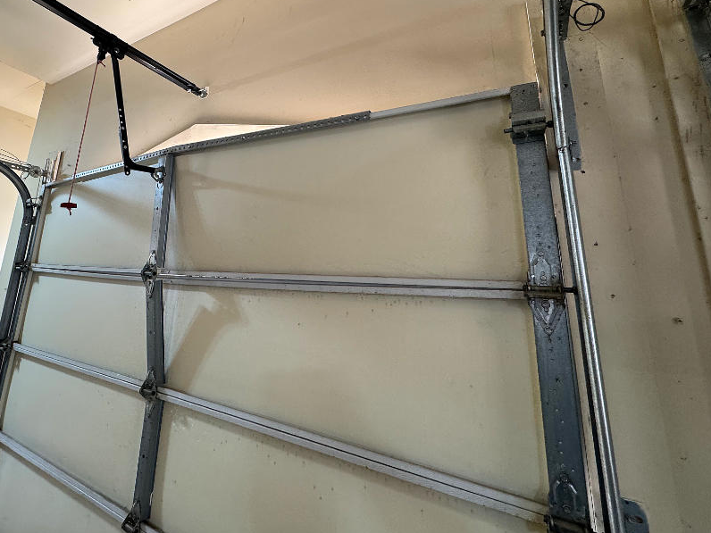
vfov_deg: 70.2
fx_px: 370
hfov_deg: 86.9
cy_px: 194
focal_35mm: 18
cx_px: 292
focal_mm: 2.2
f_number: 2.2
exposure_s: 1/120
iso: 250
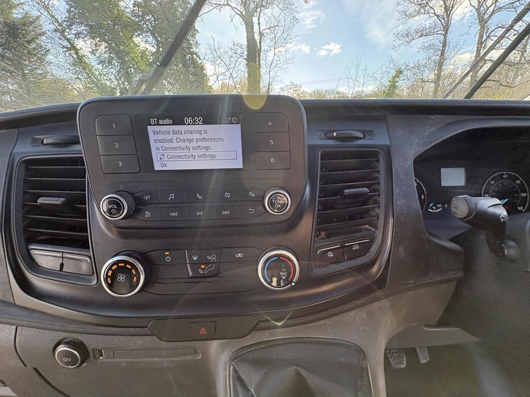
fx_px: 214
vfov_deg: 85.7
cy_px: 198
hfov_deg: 102.1
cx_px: 265
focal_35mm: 14
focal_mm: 2.22
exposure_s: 1/143
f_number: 2.2
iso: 100
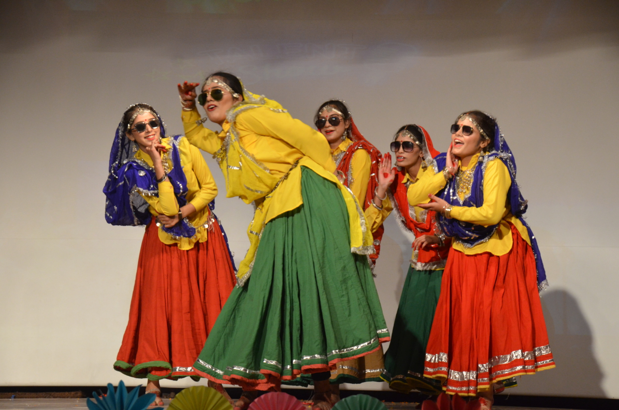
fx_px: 1801
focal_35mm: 105
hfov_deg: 19.5
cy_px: 205
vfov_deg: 13.0
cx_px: 310
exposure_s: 1/125
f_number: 5.3
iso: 1600
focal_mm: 70
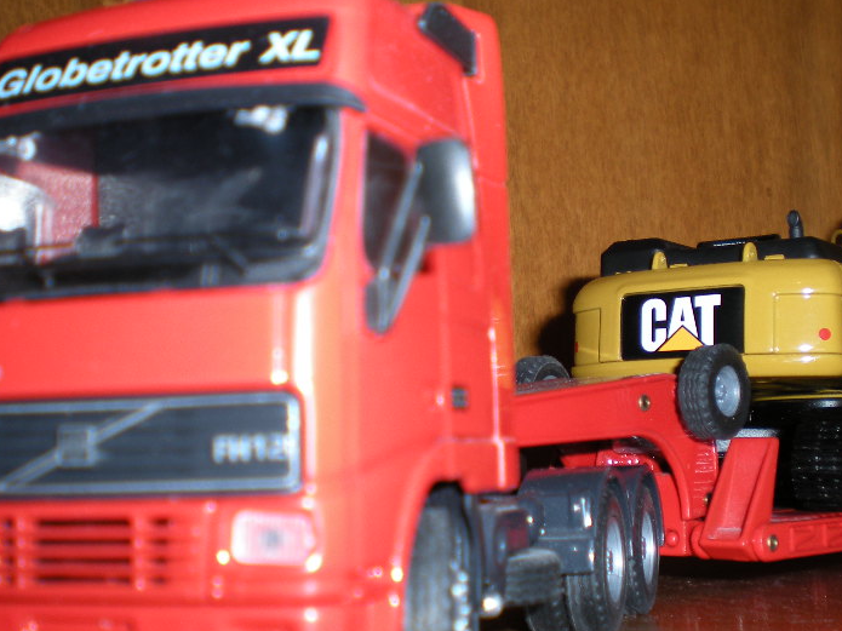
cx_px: 510
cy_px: 294
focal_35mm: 56
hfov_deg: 34.2
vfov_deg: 26.1
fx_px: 1362
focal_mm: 6.3
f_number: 3.1
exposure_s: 1/60
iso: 64
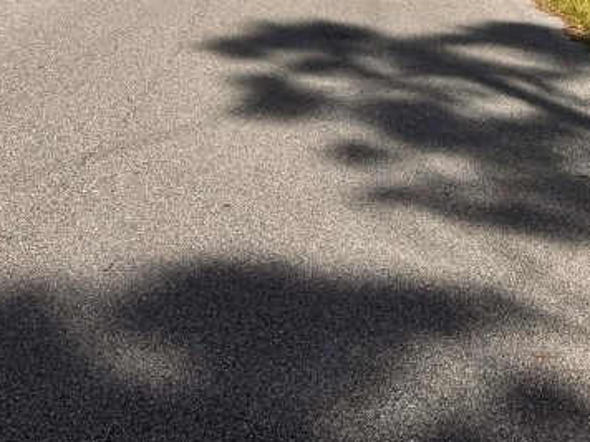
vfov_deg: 19.1
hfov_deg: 28.1
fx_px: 1176
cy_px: -185
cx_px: 323
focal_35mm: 69
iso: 80
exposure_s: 1/4950
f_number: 1.78
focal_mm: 6.76
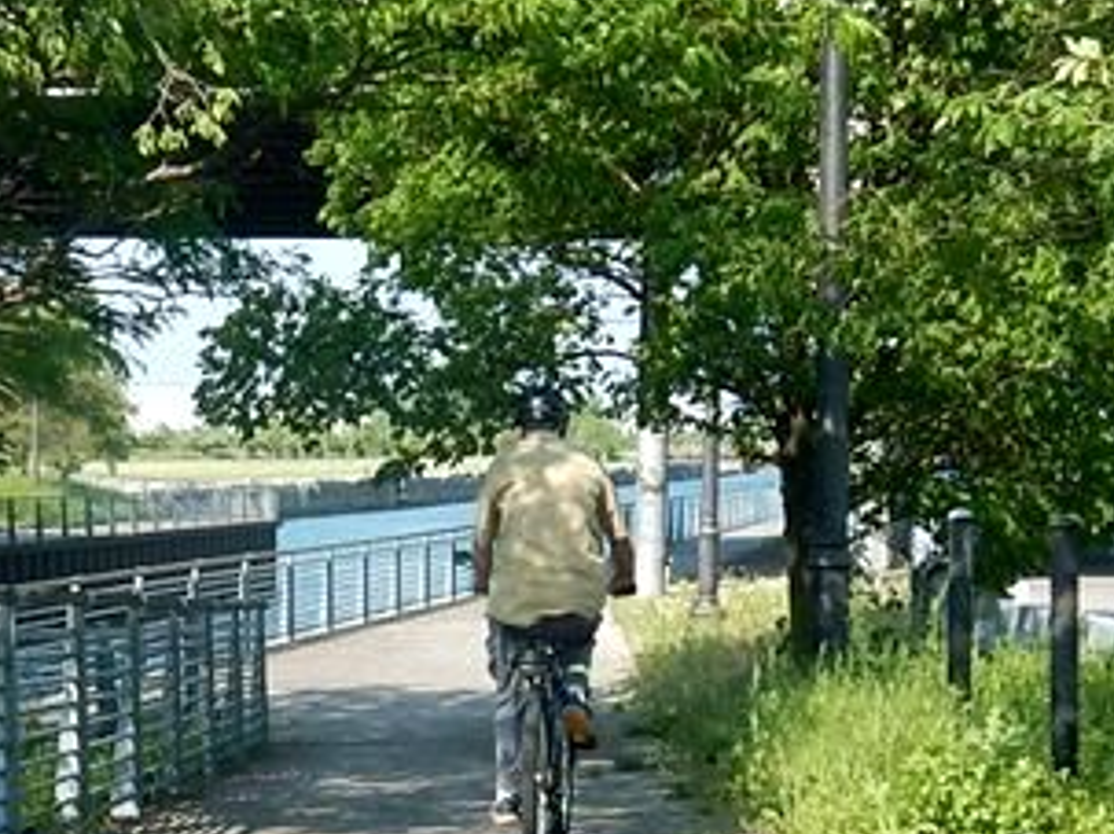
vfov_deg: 37.7
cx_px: 496
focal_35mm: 38
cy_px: 434
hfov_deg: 48.9
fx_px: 1222
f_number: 2.8
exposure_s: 1/800
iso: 125
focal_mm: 4.3
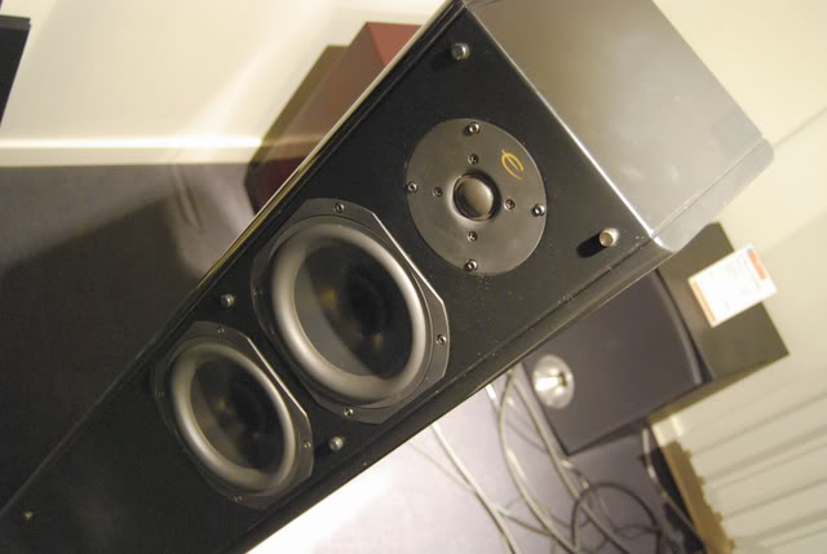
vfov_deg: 32.0
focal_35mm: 42
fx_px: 966
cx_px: 414
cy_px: 277
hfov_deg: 46.3
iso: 1600
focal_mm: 28
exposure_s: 1/8
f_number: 4.2
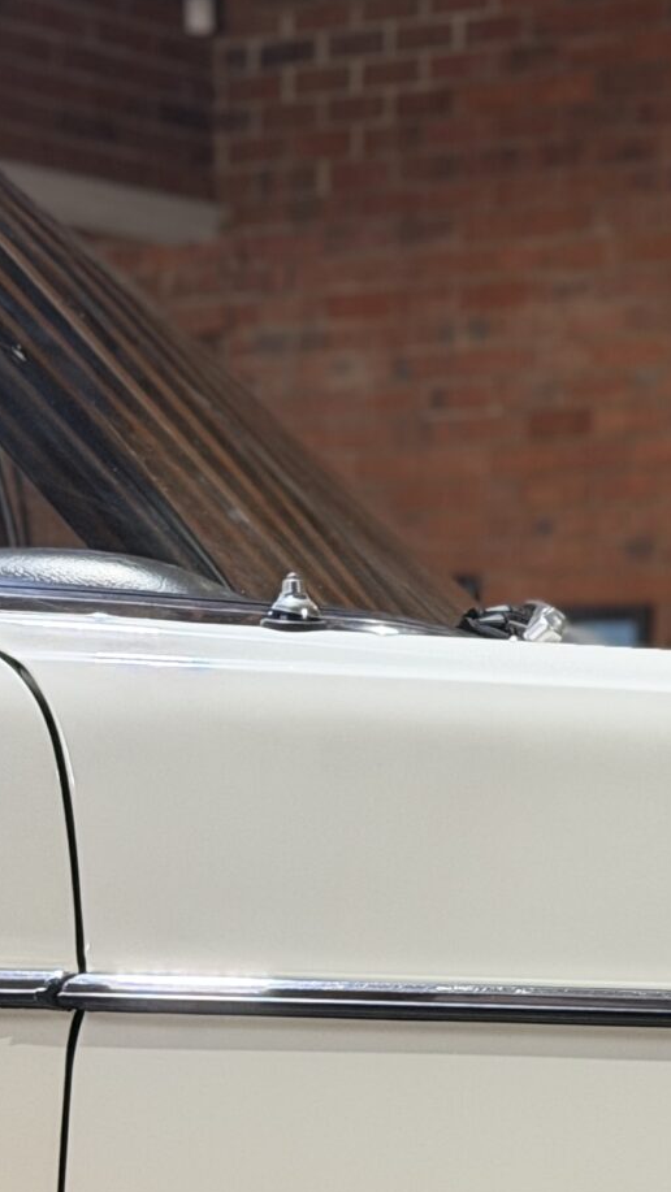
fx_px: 4617
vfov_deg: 14.5
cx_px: 1260
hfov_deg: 8.0
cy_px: 1200
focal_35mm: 146
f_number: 1.78
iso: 200
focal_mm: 6.76
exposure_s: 1/50
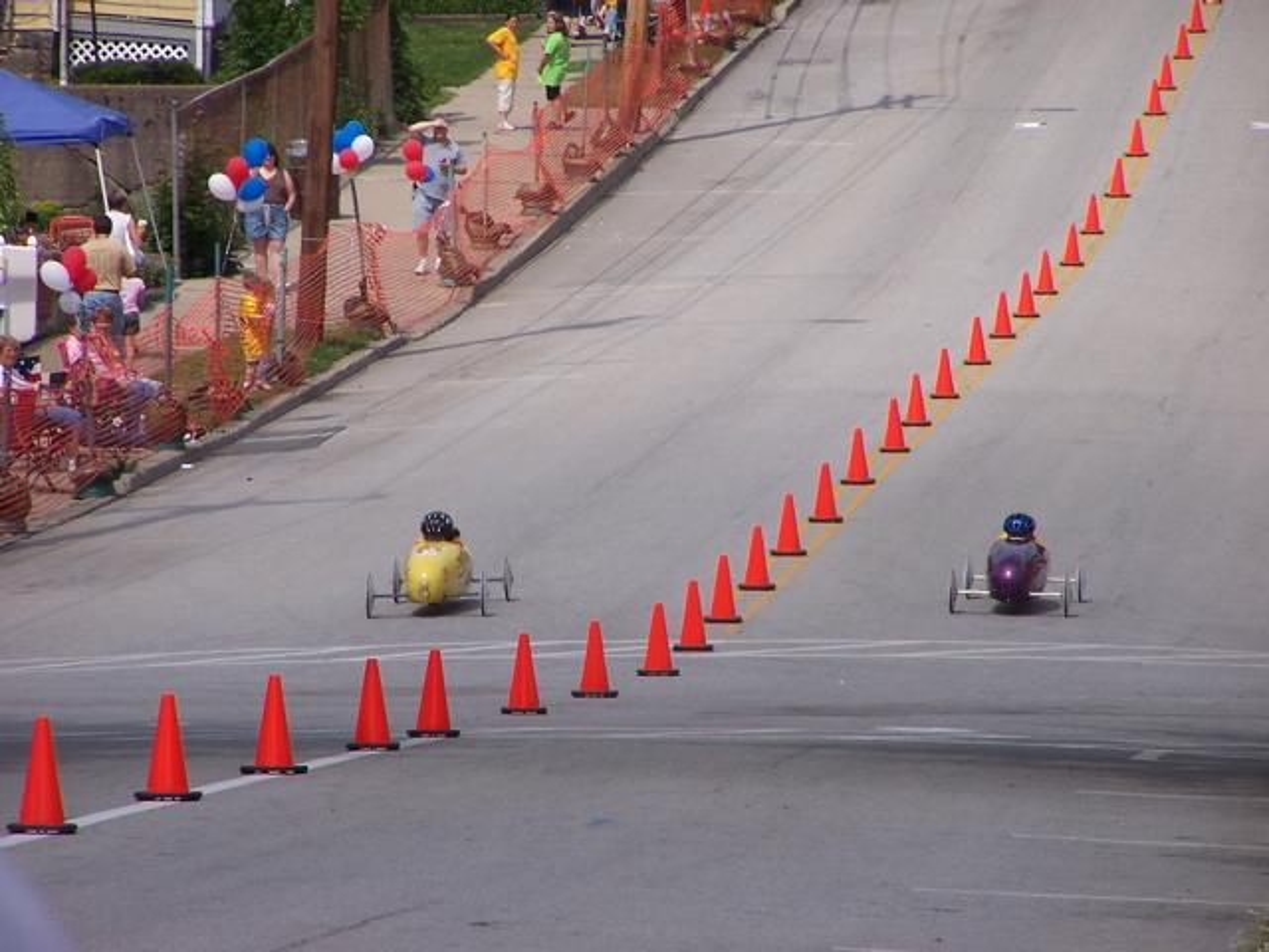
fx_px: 13931
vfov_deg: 3.9
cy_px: 476
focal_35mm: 380
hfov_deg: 5.2
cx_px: 634
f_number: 5
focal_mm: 63
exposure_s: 1/1000
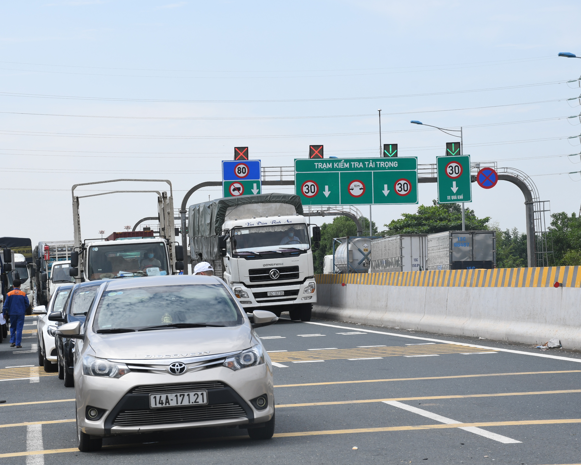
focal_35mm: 119
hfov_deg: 16.2
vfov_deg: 13.0
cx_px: 261
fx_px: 2046
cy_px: 233
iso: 125
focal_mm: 70
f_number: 11
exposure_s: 1/200
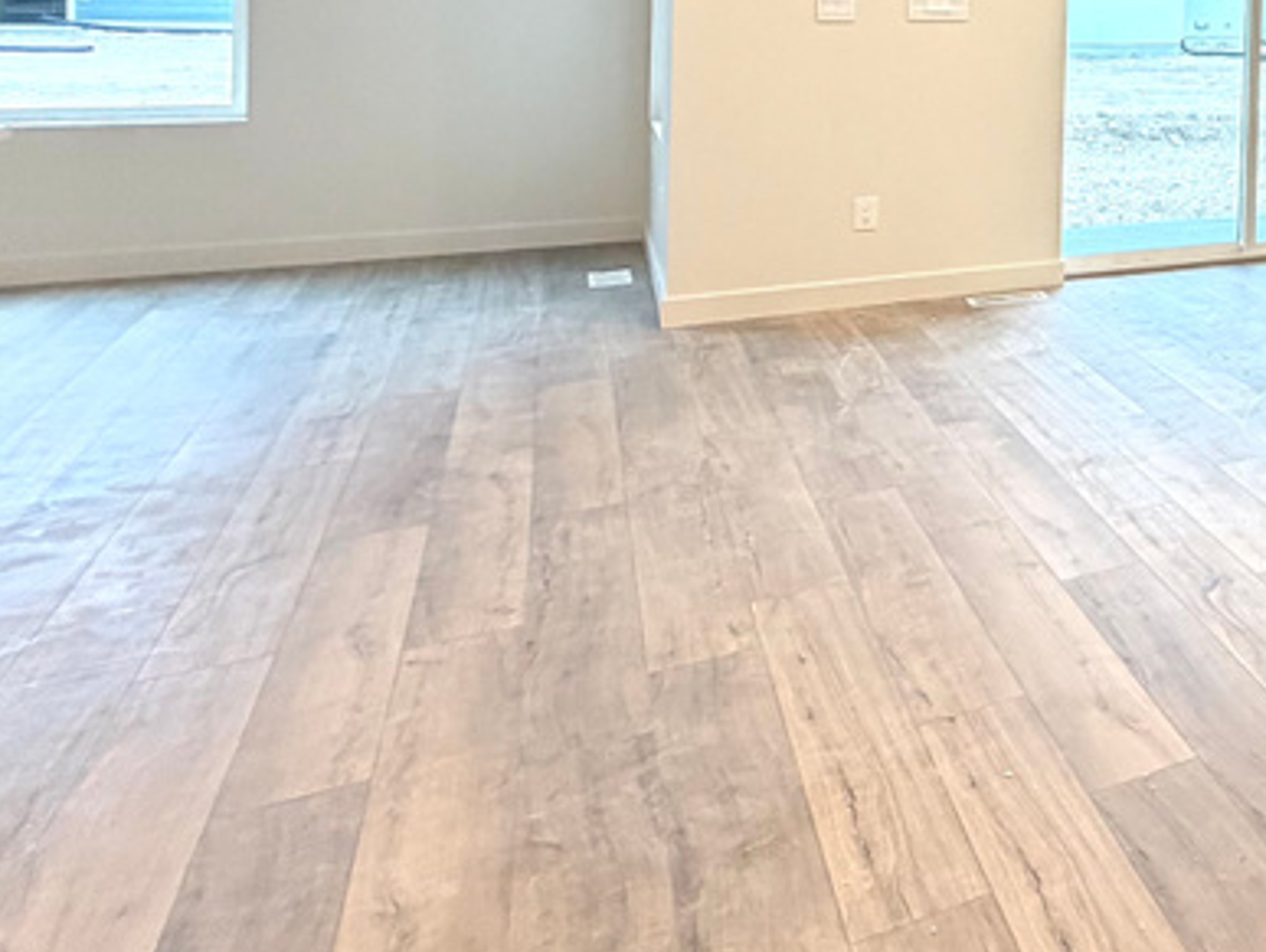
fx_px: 1354
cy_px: 26
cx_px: 1645
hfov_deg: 34.9
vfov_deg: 35.5
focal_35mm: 37
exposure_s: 1/60
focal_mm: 2.22
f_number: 2.2
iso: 320
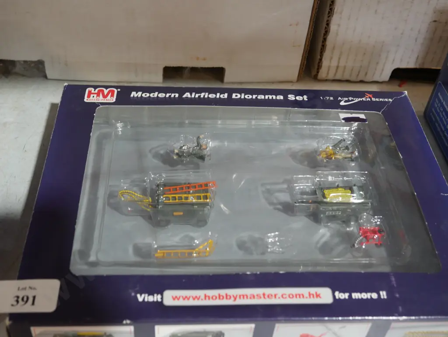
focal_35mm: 44
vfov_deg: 32.9
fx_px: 570
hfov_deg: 42.9
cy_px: 168
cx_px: 224
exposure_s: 1/60
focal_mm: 22
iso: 640
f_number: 4.7
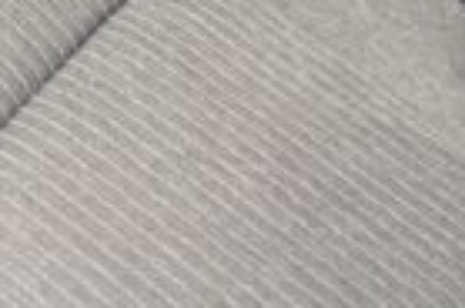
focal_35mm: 156
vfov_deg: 8.0
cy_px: -452
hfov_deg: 12.7
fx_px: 2010
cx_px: -171
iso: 125
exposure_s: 1/103
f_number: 1.8
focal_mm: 4.25
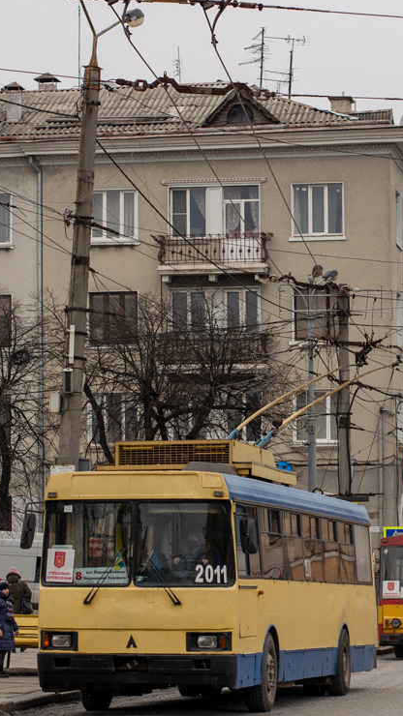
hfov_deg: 14.2
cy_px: 369
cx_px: 295
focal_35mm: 85
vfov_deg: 25.0
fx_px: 1616
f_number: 4.5
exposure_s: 1/1000
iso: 160
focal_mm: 50
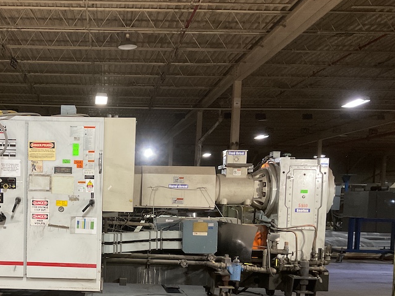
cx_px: 90
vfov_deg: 30.9
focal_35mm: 46
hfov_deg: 39.9
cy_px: 226
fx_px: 525
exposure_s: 1/40
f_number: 1.8
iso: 250
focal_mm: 3
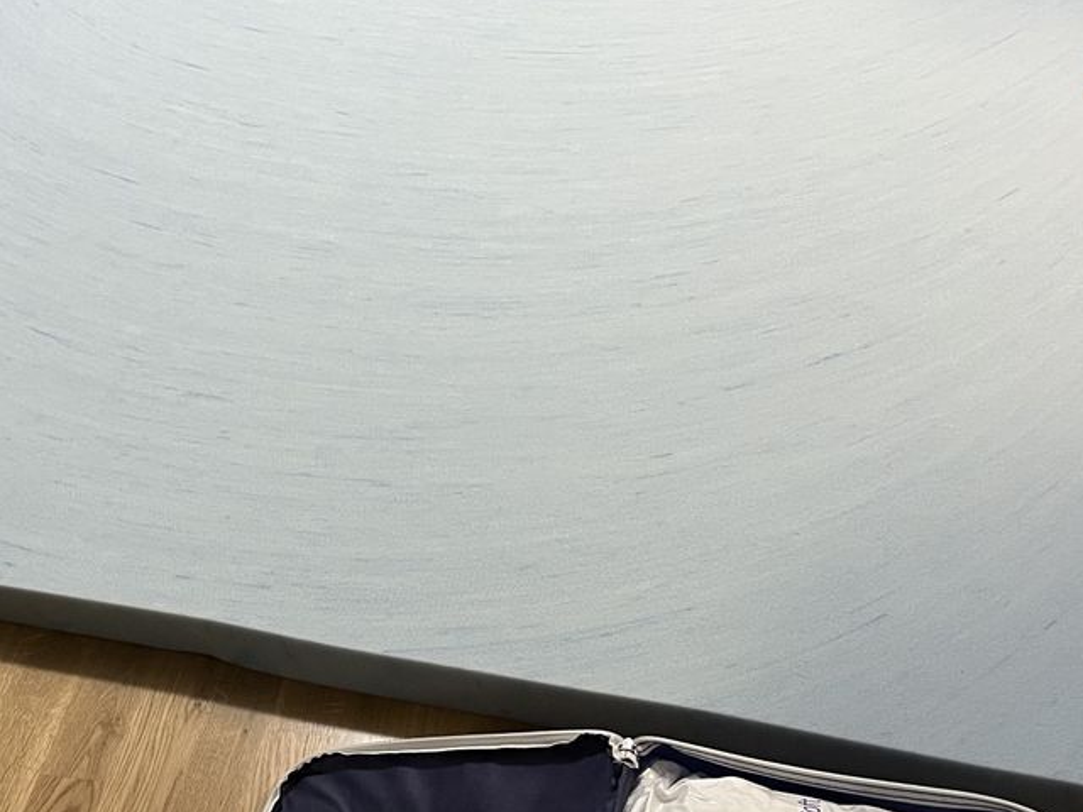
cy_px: 533
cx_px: 393
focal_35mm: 52
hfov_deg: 36.6
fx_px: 1627
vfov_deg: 27.9
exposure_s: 1/60
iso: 400
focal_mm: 5.1
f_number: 1.6
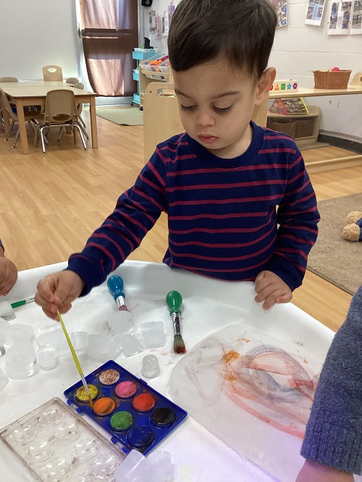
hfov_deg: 45.5
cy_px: 241
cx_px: 181
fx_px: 432
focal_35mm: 31
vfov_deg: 58.3
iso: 100
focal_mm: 3.3
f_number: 2.4
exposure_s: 1/50
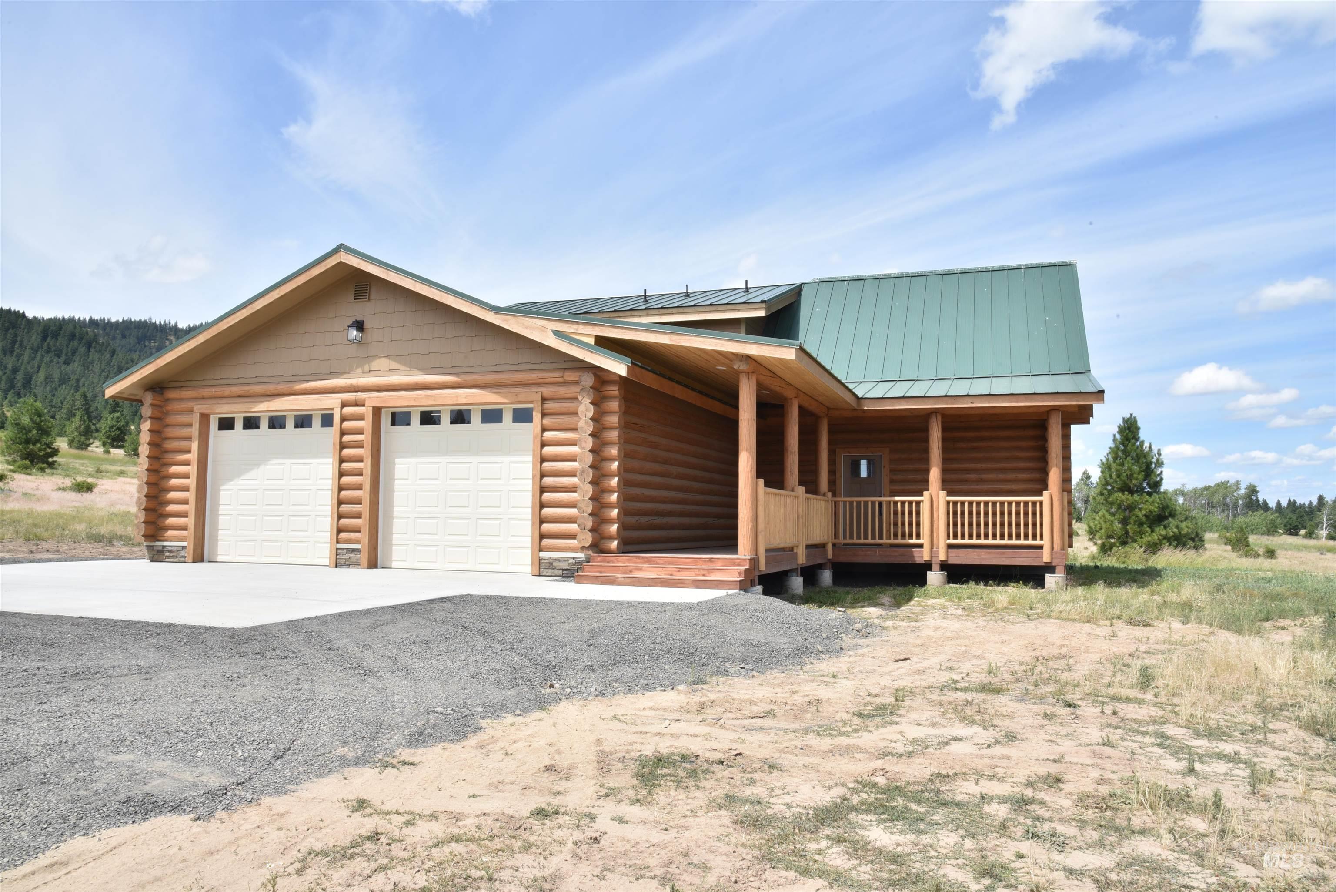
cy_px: 446
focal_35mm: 24
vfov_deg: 53.2
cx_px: 668
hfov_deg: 73.7
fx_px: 891
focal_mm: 24
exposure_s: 1/50
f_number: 22
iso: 200
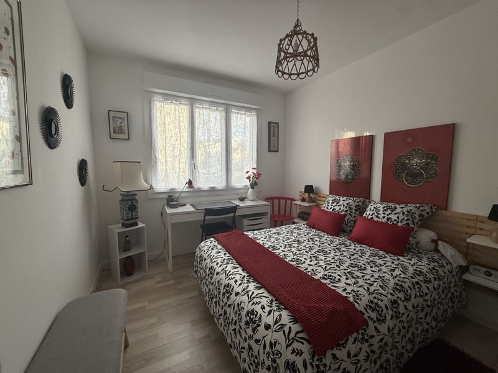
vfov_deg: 85.7
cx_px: 249
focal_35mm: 14
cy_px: 186
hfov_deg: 102.1
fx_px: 201
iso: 80
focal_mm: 2.22
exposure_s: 1/99
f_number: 2.2
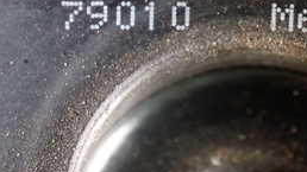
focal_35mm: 76
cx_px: 223
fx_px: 619
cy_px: -2
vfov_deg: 15.6
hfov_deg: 27.6
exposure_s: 1/40
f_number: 2.3
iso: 800
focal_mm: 5.4
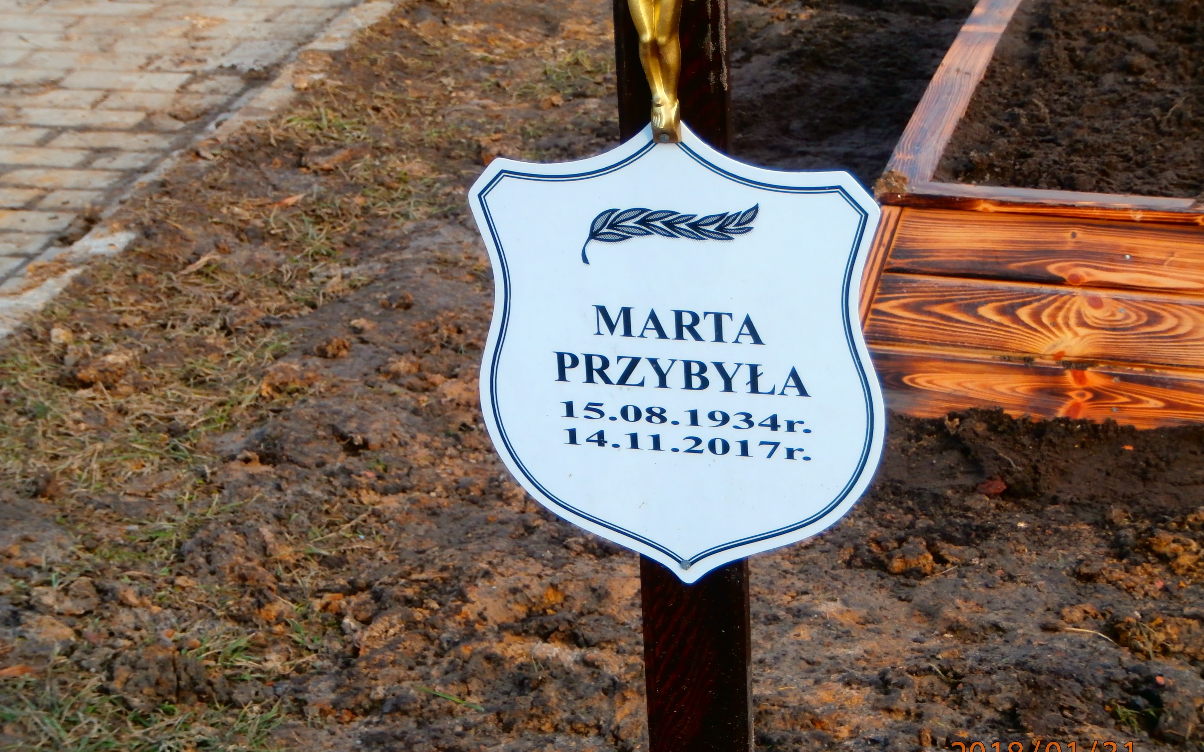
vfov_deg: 11.2
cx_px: 603
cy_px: 397
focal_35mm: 117
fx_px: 3839
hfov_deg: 17.8
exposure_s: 1/125
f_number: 5.4
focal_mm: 19.54
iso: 100
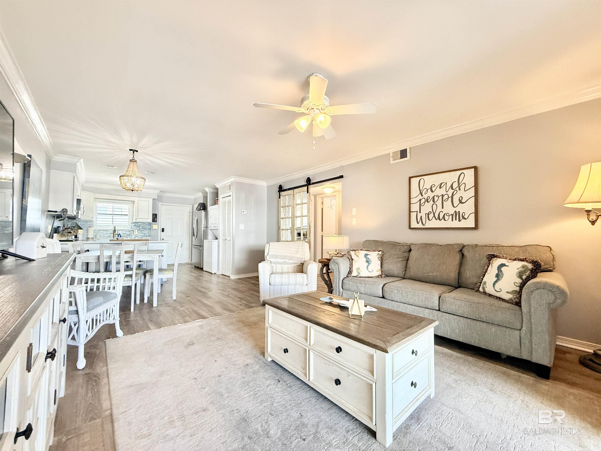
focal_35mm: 14
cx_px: 300
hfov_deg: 102.1
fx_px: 243
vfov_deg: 85.7
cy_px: 226
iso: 320
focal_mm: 2.22
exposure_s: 1/120
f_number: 2.2
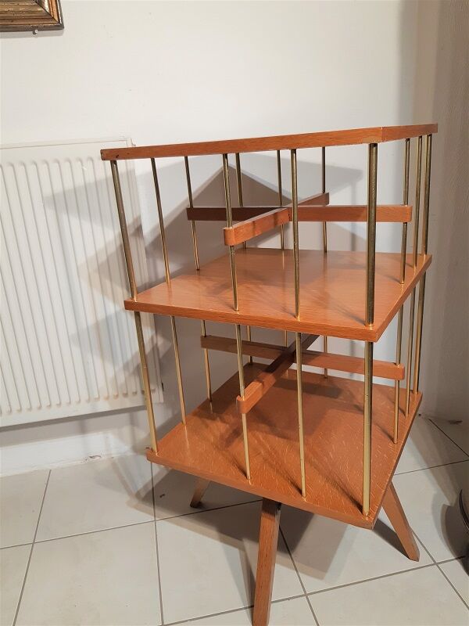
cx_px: 234
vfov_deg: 67.3
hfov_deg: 53.1
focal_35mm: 26
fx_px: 470
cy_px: 313
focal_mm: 3.93
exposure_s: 1/50
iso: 64
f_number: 1.7
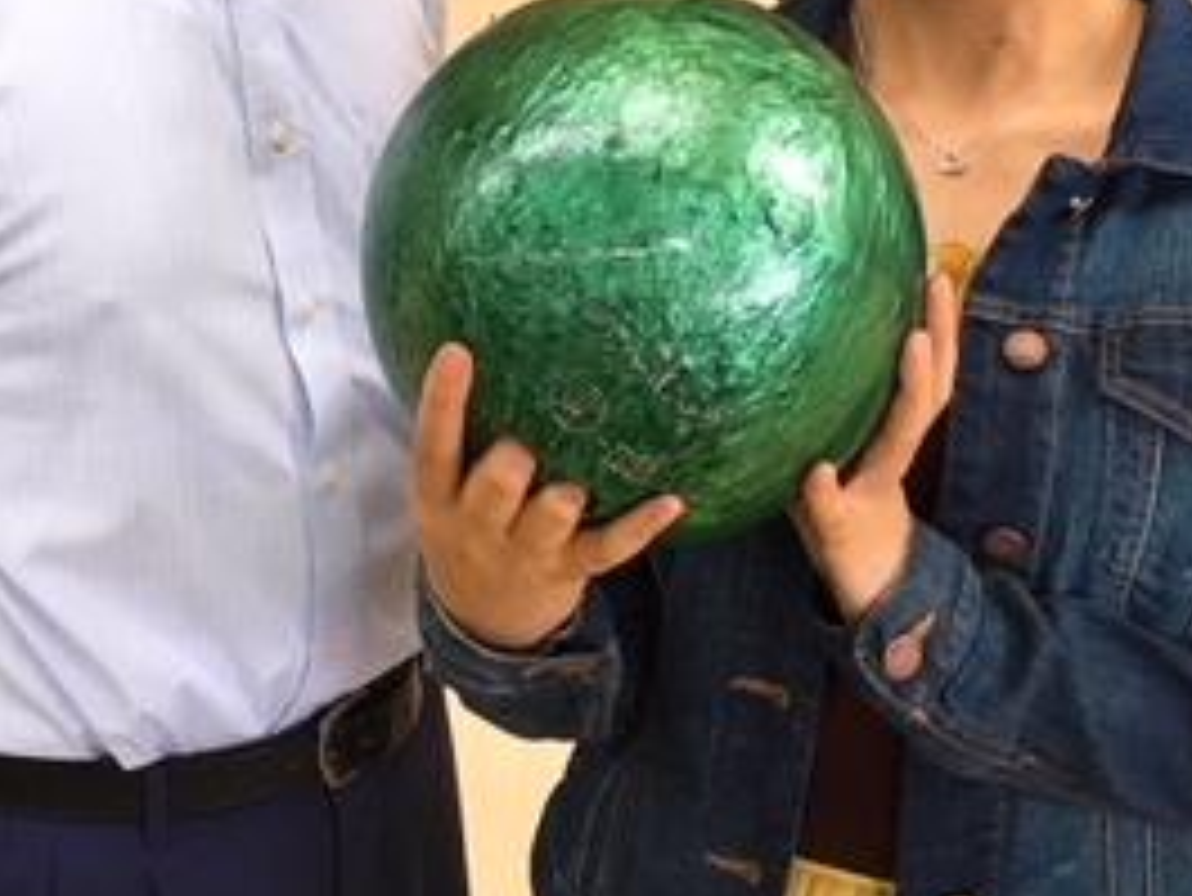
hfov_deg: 27.6
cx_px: 423
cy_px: 86
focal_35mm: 70
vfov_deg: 20.6
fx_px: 2412
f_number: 2.2
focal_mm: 4.2
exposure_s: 1/30
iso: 100
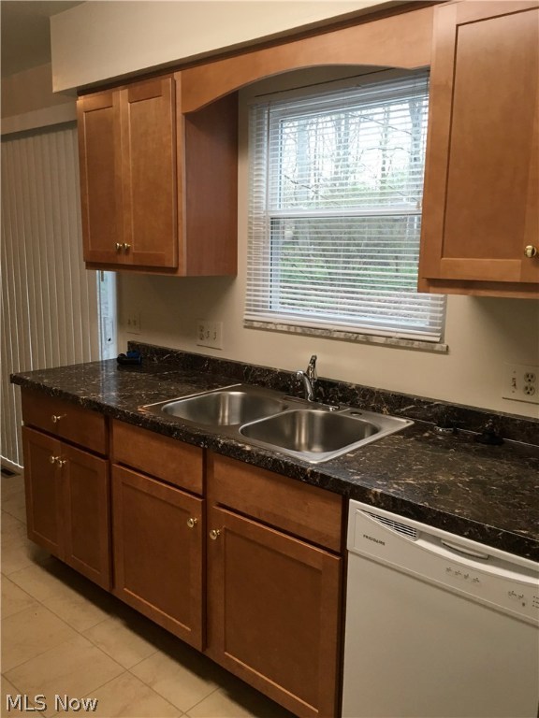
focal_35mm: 29
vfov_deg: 61.7
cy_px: 359
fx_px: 602
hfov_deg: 48.2
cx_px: 270
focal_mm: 4.15
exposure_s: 1/30
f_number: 2.2
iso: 40
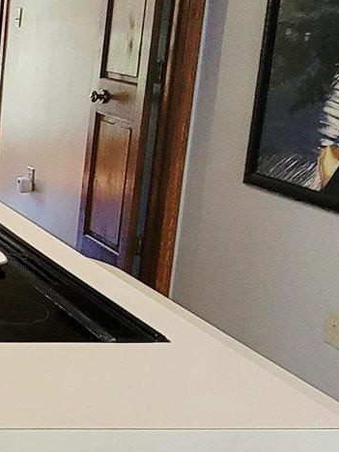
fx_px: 836
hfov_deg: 17.2
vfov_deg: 30.2
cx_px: -327
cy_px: 195
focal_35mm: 64
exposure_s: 1/30
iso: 400
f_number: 2.2
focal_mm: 2.2
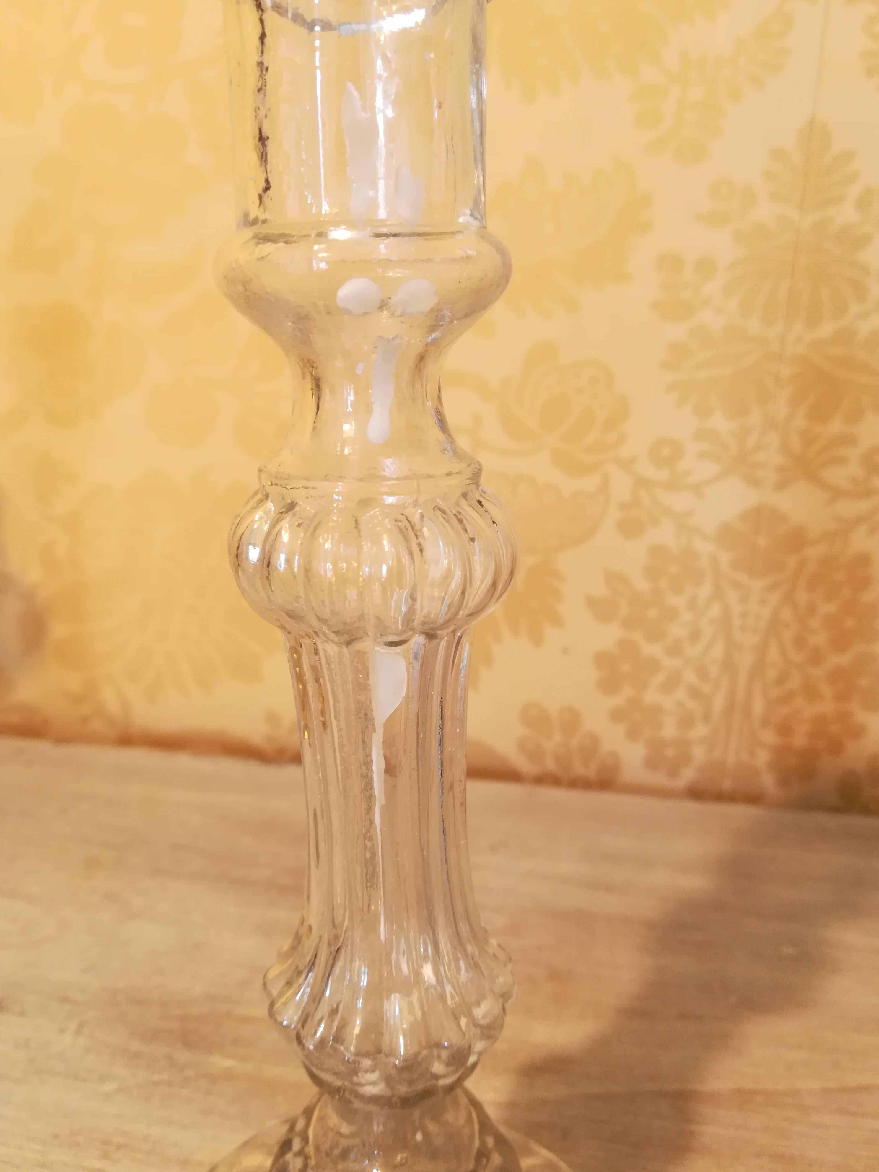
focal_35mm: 26
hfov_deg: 53.1
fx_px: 880
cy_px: 586
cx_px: 440
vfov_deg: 67.3
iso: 250
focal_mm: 3.83
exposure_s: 1/33.3
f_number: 2.2
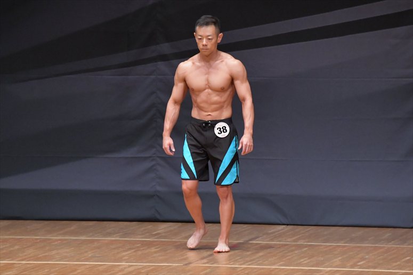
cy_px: 138
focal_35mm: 345
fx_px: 3956
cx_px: 206
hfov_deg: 6.0
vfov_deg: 4.0
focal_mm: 230
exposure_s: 1/400
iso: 6400
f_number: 5.6
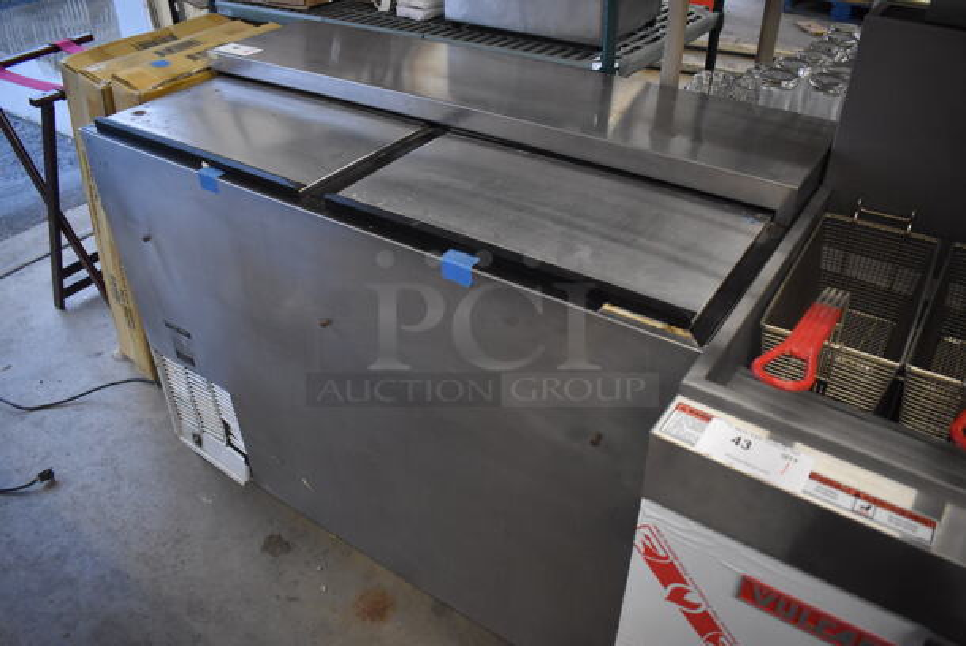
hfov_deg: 67.3
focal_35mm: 27
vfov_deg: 48.0
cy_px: 323
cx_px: 483
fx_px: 725
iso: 2800
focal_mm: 18
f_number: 3.5
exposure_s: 1/125
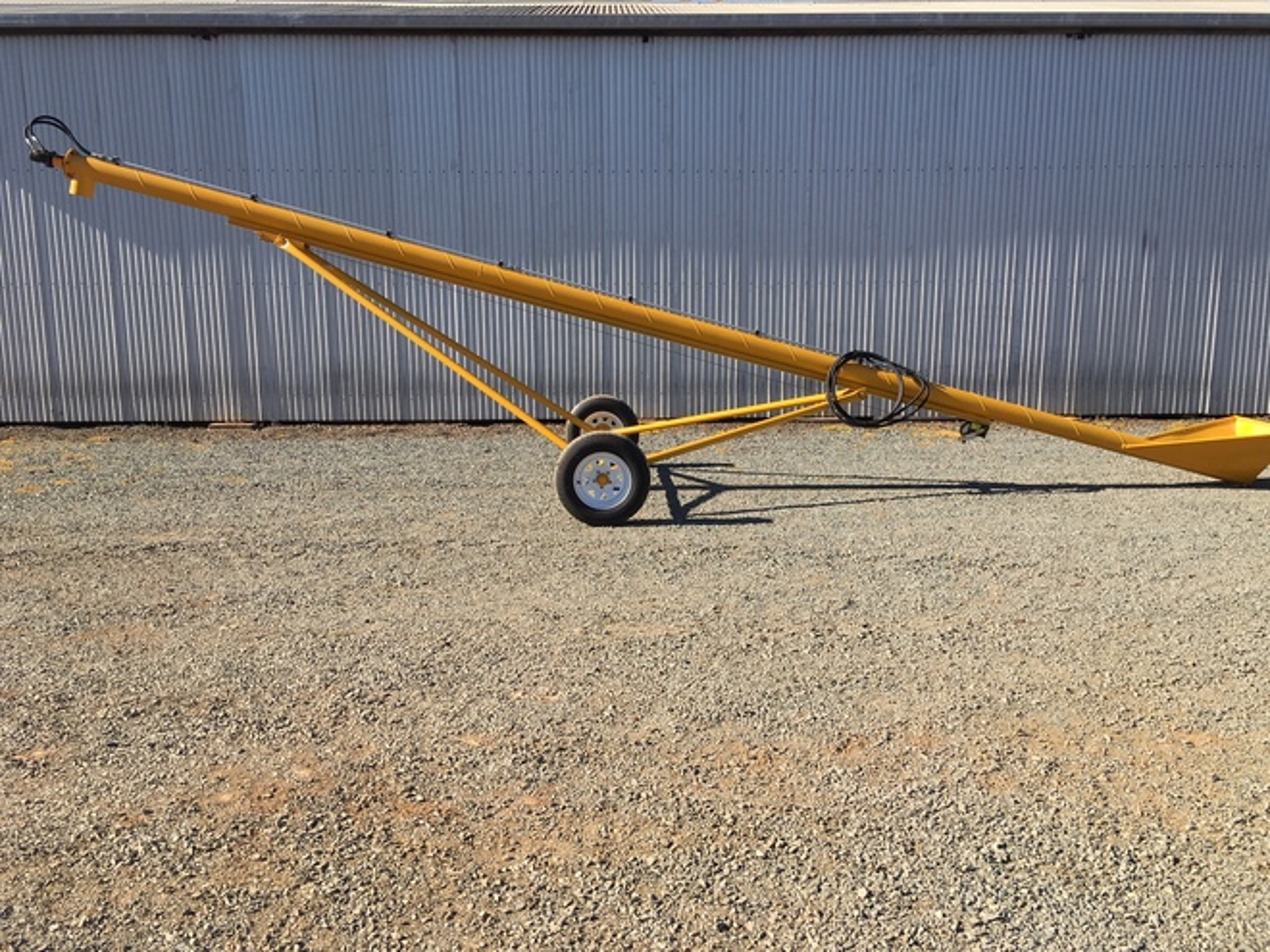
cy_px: 476
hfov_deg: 61.7
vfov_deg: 48.2
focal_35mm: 29
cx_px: 635
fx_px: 1064
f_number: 2.2
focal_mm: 4.15
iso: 25
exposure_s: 1/1040
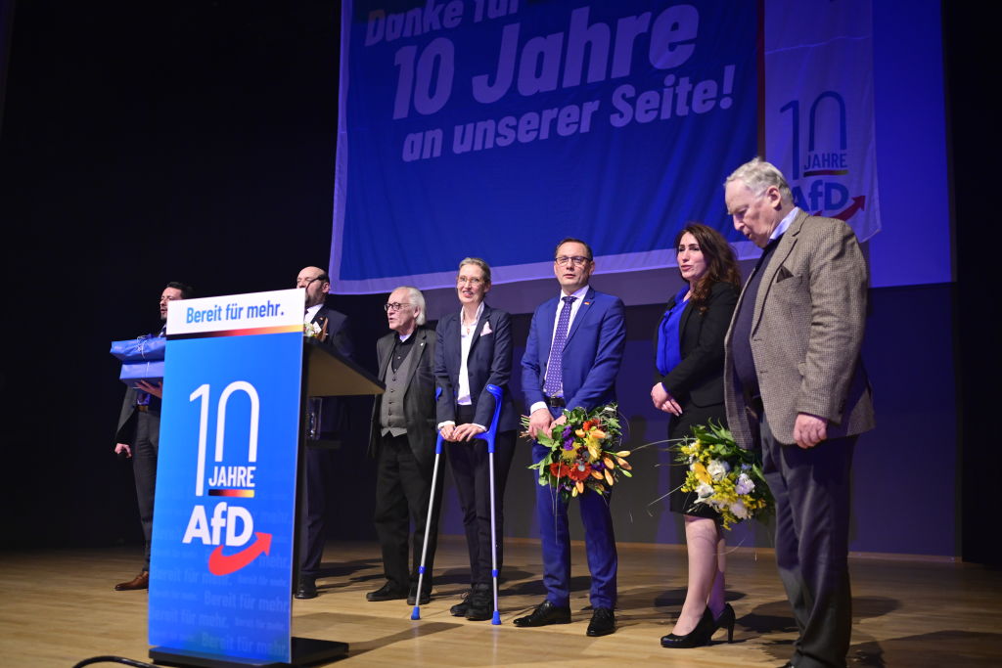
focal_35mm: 35
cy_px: 334
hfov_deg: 54.4
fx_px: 974
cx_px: 501
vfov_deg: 37.9
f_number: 1.8
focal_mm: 35
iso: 1000
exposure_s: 1/250
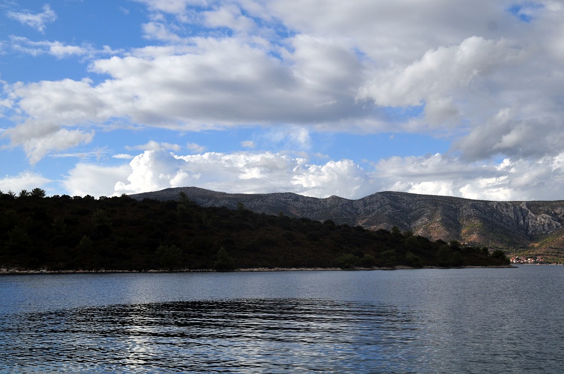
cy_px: 187
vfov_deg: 29.8
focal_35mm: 45
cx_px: 282
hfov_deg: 43.7
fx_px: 704
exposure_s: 1/2000
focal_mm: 30
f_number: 6.3
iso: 250
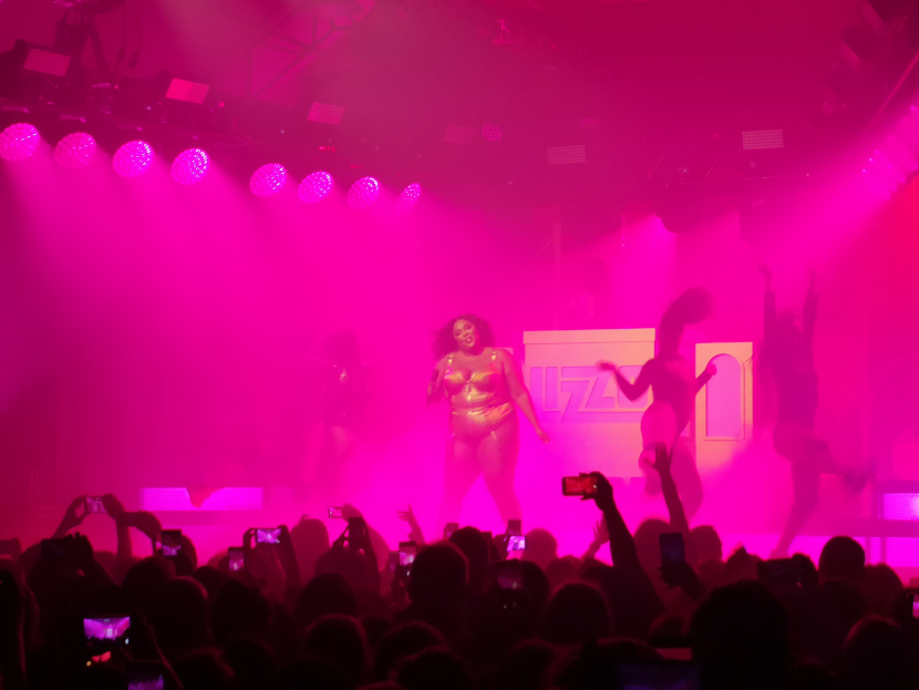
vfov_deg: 18.2
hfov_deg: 24.1
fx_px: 2151
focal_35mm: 81
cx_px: 460
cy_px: 345
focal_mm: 7.48
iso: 160
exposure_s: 1/33.3
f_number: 2.4
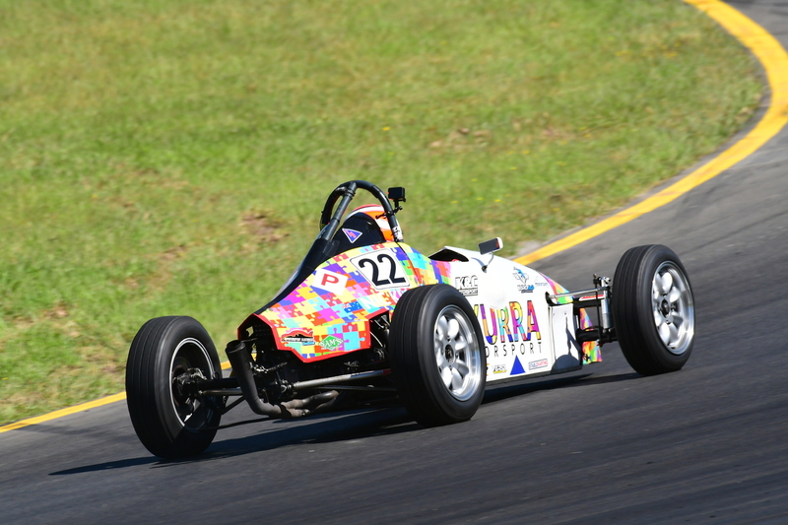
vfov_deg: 1.8
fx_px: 16412
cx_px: 394
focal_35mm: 750
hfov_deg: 2.8
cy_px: 262
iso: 400
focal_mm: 500
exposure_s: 1/640
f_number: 10
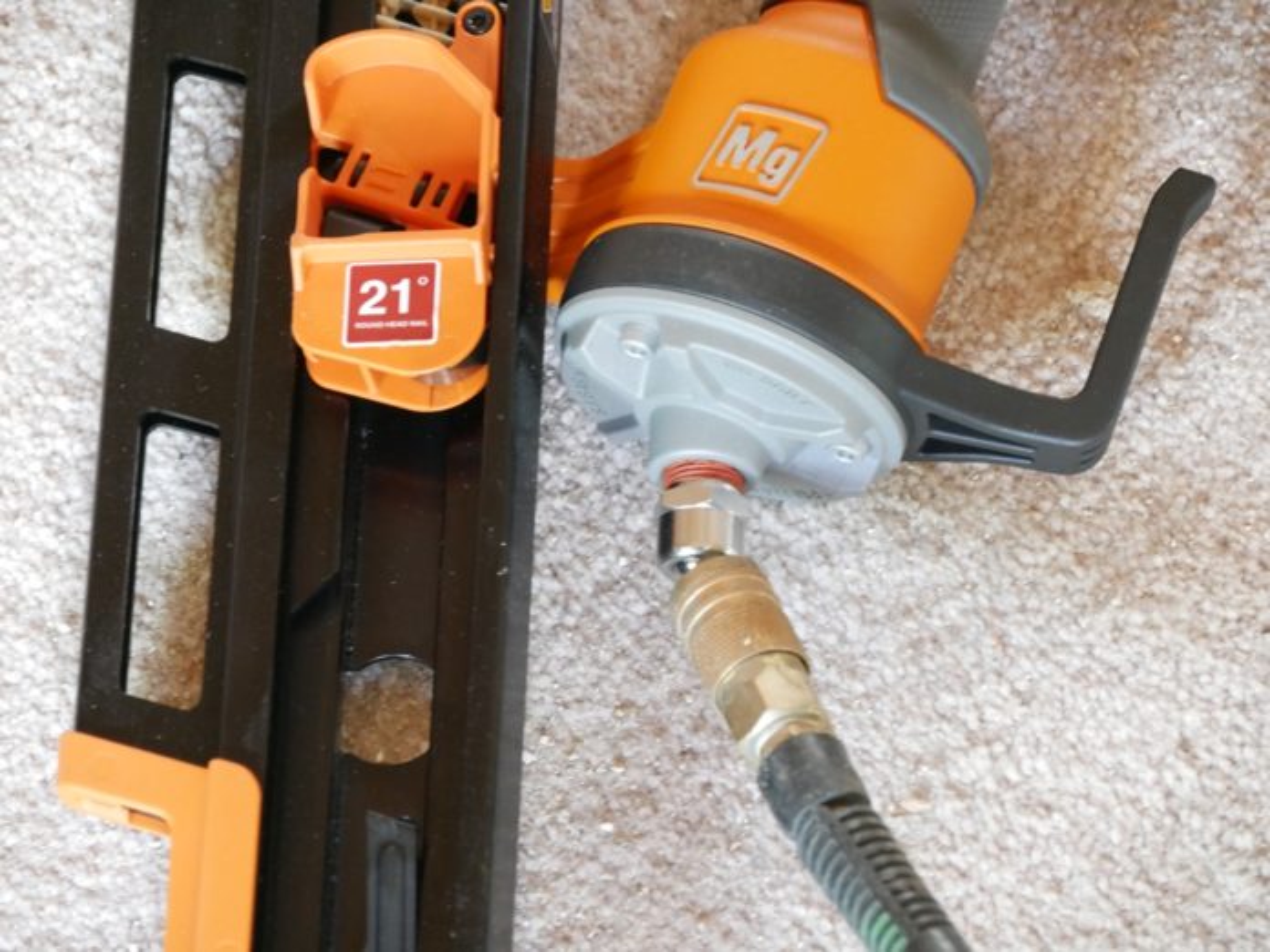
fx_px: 6751
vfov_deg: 8.1
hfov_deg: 10.7
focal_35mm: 184
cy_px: 476
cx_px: 635
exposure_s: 1/8
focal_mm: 92
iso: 3200
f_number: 5.4
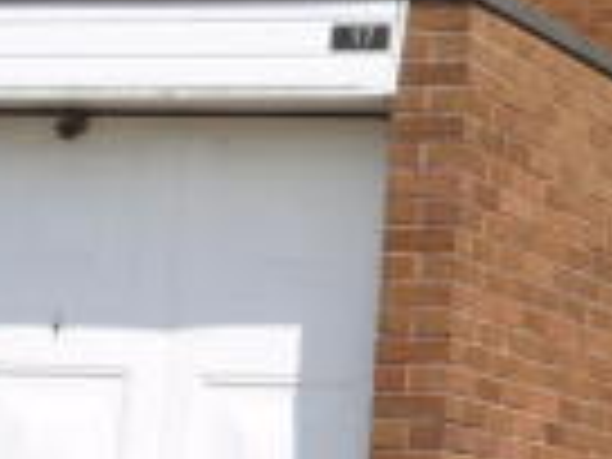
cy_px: 83
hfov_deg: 10.1
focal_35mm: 189
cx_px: 965
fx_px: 3341
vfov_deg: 7.8
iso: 80
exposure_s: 1/500
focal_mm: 9.9
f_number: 6.1
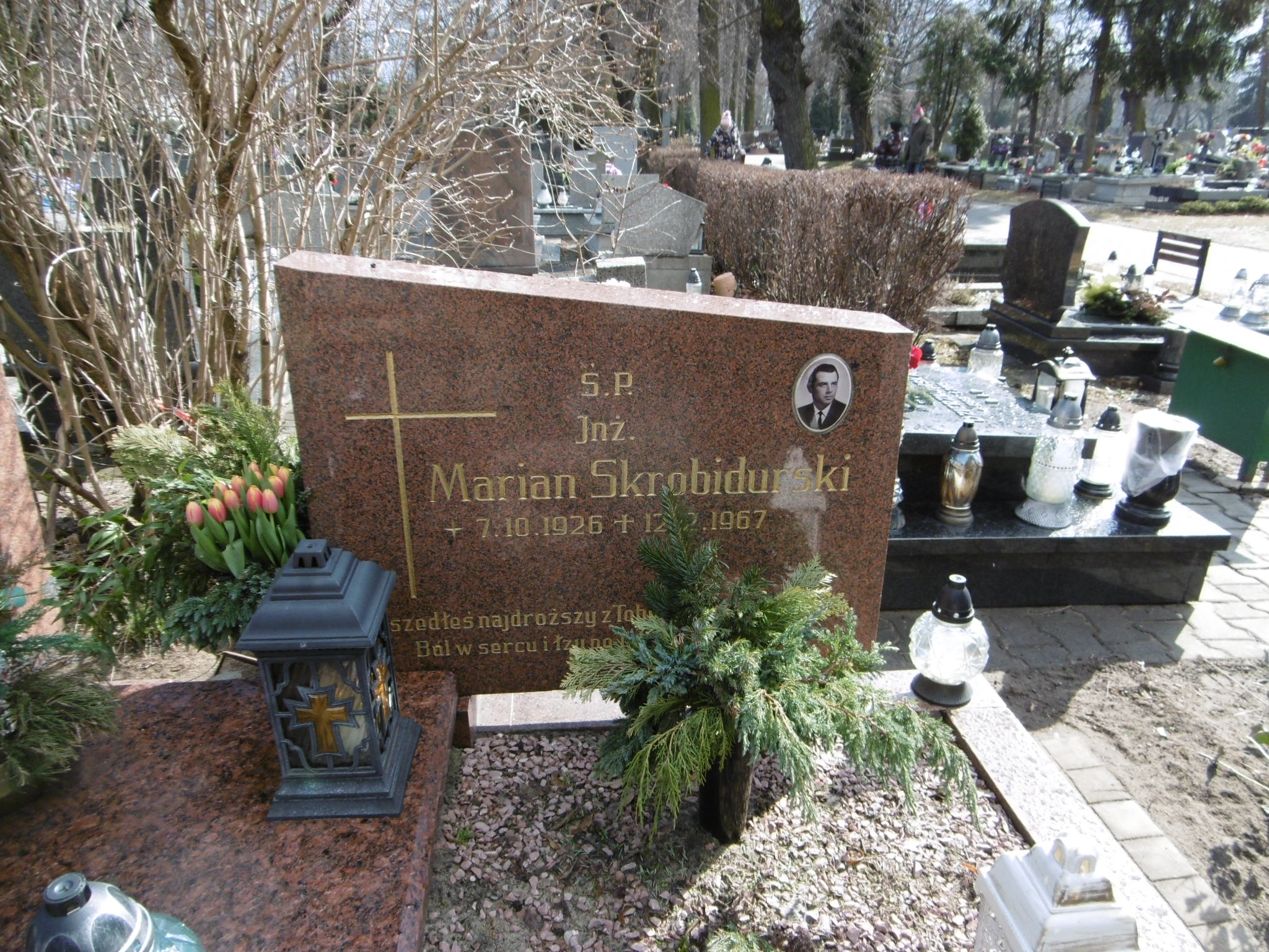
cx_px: 634
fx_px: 880
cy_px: 476
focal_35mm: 24
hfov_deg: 71.6
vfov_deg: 56.8
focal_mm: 4.3
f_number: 3.1
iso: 100
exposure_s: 1/320
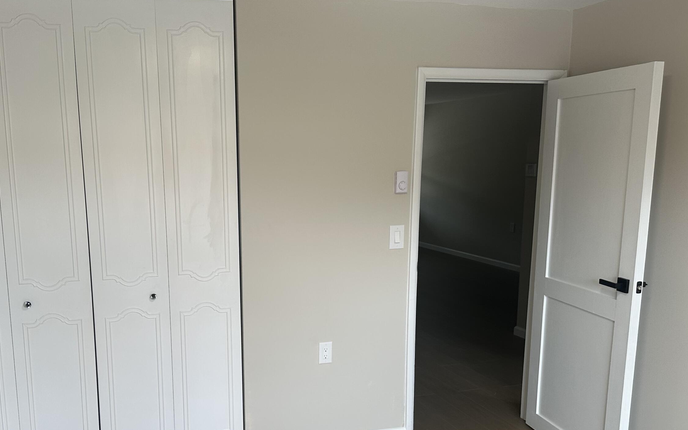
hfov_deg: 56.2
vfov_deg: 37.0
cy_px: 273
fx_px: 637
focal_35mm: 34
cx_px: 268
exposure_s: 1/121
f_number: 1.78
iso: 125
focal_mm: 6.86
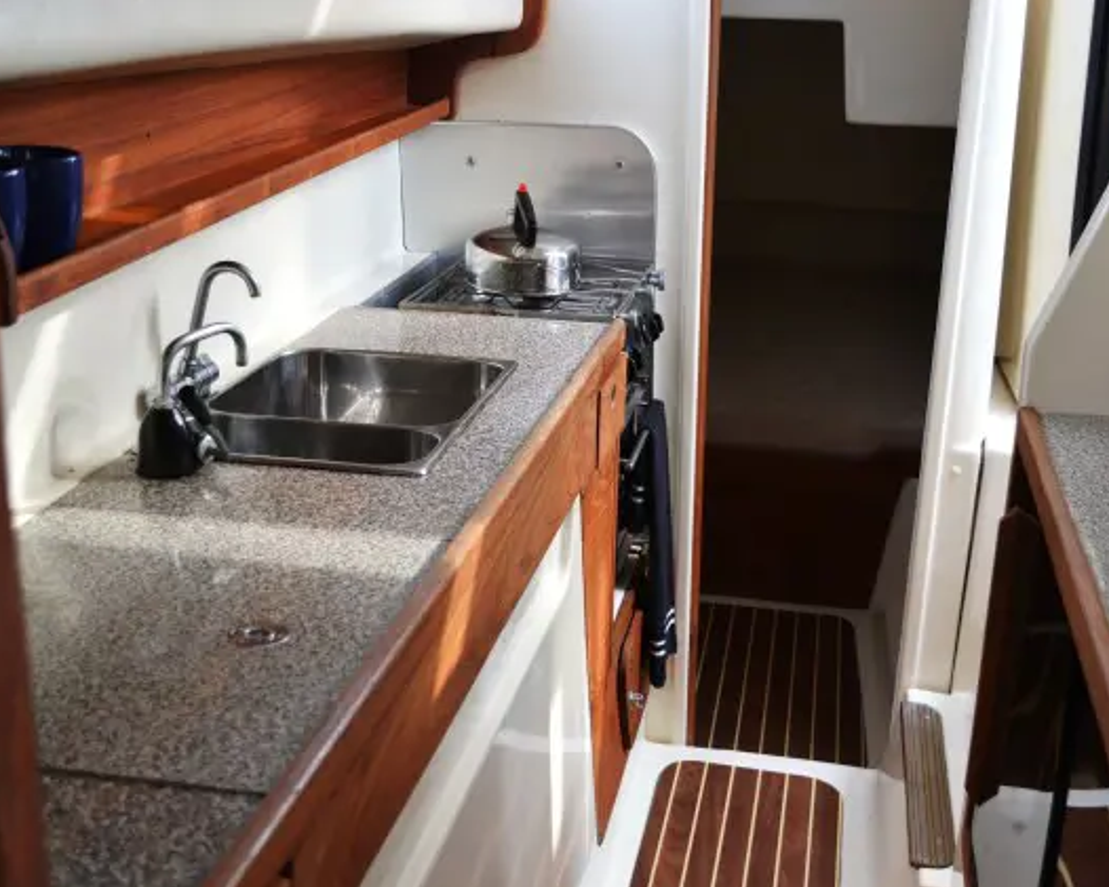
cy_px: 444
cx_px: 616
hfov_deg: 38.7
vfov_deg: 31.5
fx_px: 1576
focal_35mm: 48
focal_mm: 28
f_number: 5
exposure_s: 1/100
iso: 400
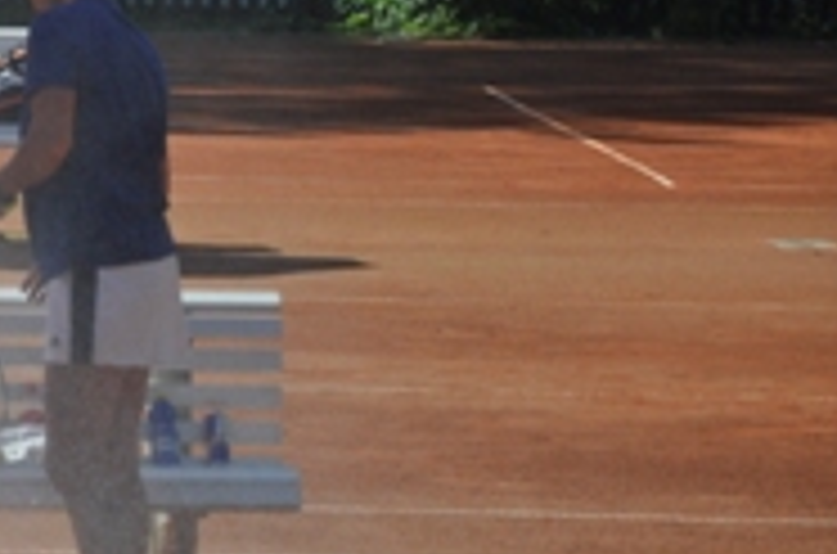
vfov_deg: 3.6
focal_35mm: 380
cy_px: 261
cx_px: -130
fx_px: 8817
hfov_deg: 5.4
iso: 400
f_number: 6.3
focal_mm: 105
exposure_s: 1/1600
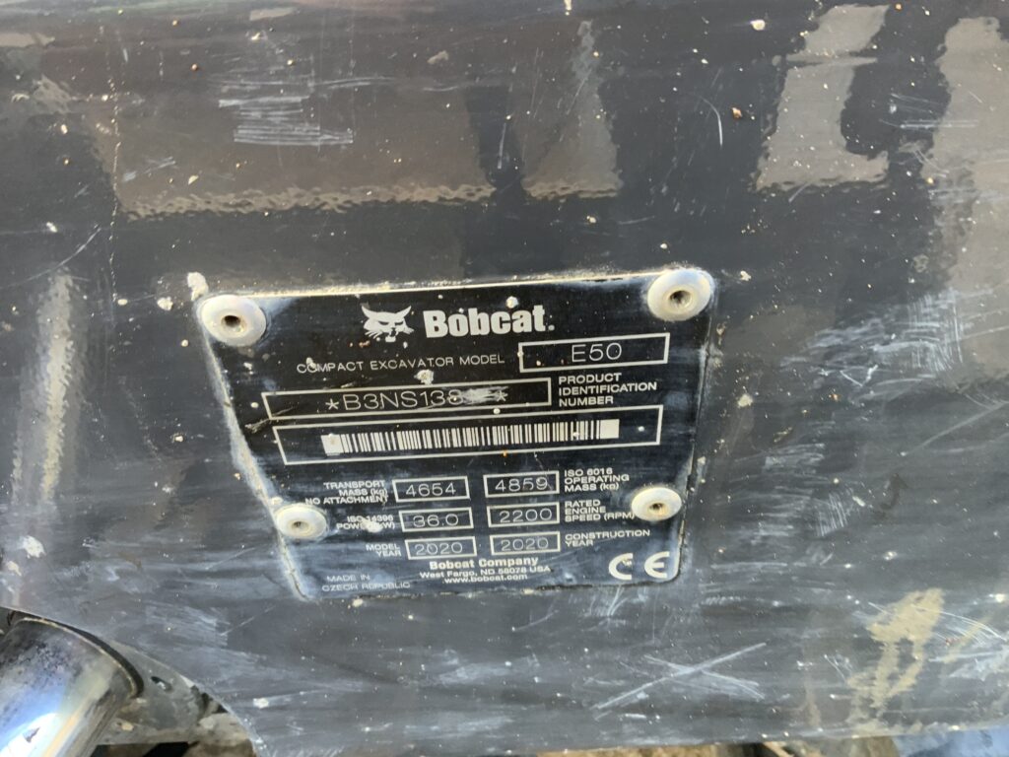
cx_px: 504
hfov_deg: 61.7
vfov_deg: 48.2
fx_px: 845
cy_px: 378
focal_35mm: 29
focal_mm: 3
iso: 125
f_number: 1.8
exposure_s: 1/60
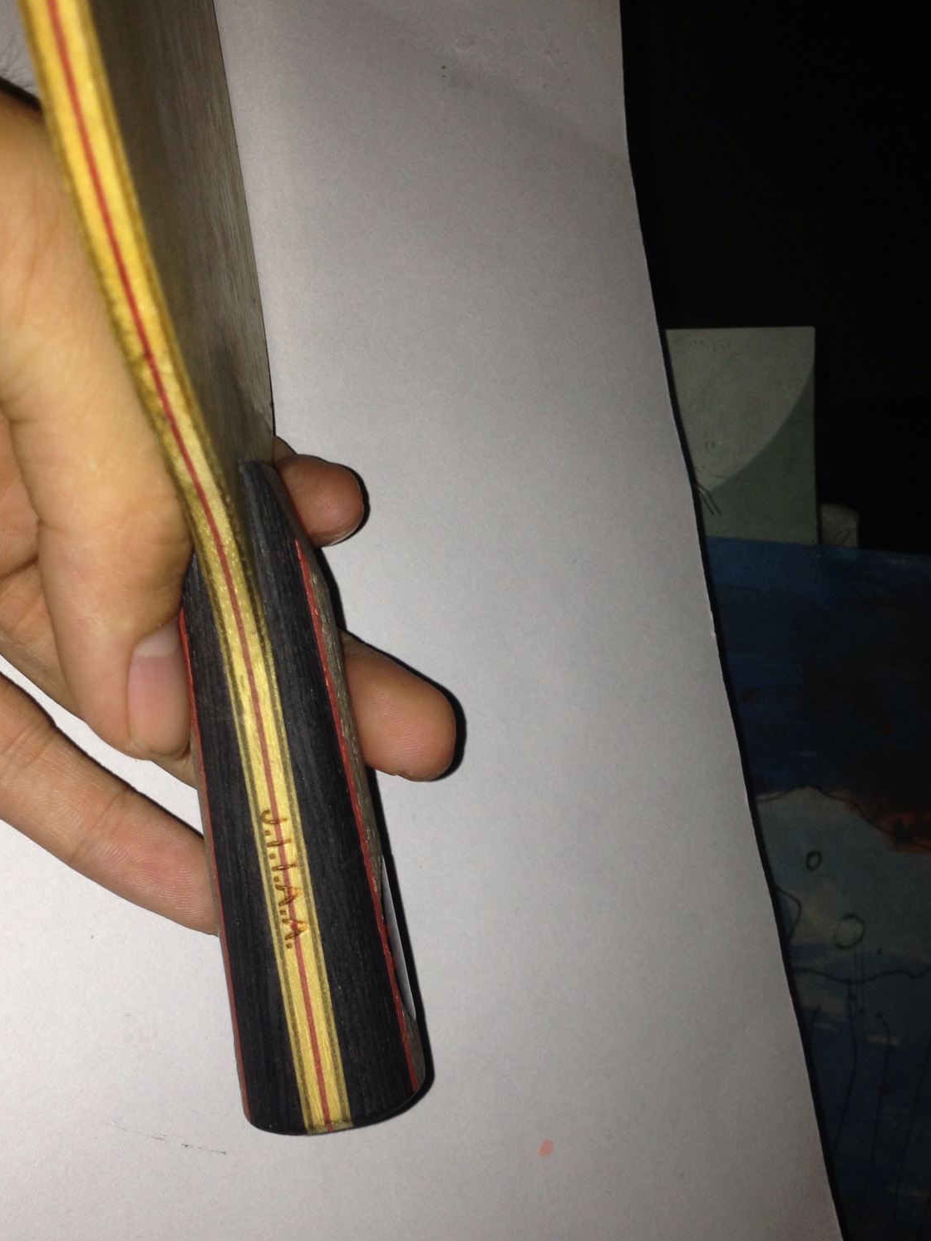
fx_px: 1721
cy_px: 790
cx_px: 351
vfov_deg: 39.3
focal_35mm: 48
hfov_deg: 30.2
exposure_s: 1/48
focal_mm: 4.28
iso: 50
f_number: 2.4
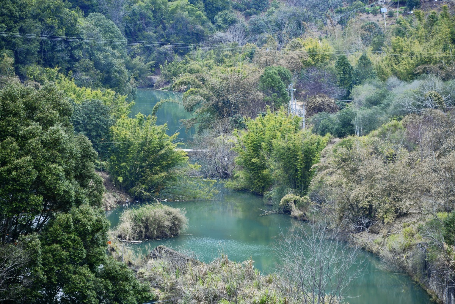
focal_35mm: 180
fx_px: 2275
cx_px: 228
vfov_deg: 7.6
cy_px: 152
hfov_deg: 11.4
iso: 100
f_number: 5.6
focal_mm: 180
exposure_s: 1/100
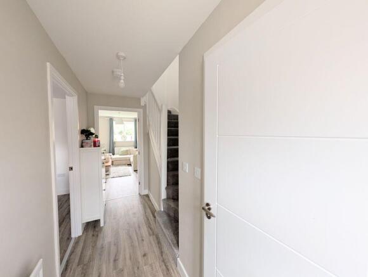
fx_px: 128
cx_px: 184
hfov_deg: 110.4
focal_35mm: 12
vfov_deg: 94.7
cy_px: 138
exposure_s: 1/100
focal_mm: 2.02
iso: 173
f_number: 1.7
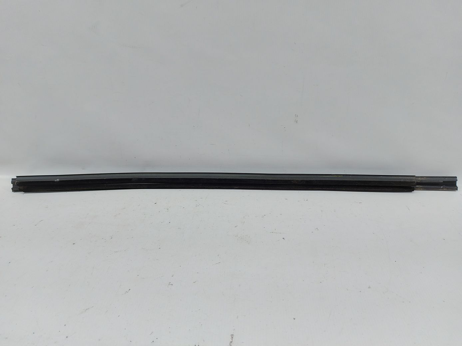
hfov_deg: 71.6
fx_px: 320
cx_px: 231
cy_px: 173
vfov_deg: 56.8
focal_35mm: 24
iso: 64
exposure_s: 1/50
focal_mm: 5.23
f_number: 1.8
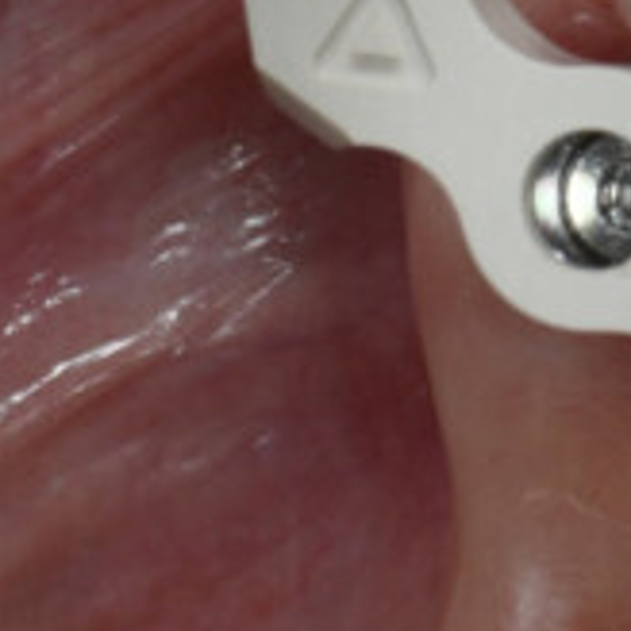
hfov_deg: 3.5
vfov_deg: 3.6
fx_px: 10105
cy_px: 196
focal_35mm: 490
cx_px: 1574
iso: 200
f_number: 22
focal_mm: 105
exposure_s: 1/125
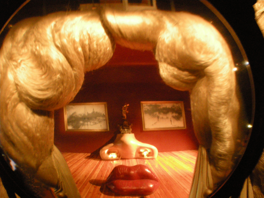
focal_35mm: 35
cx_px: 132
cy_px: 99
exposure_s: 1/4.9
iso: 800
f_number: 2.7
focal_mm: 7.5
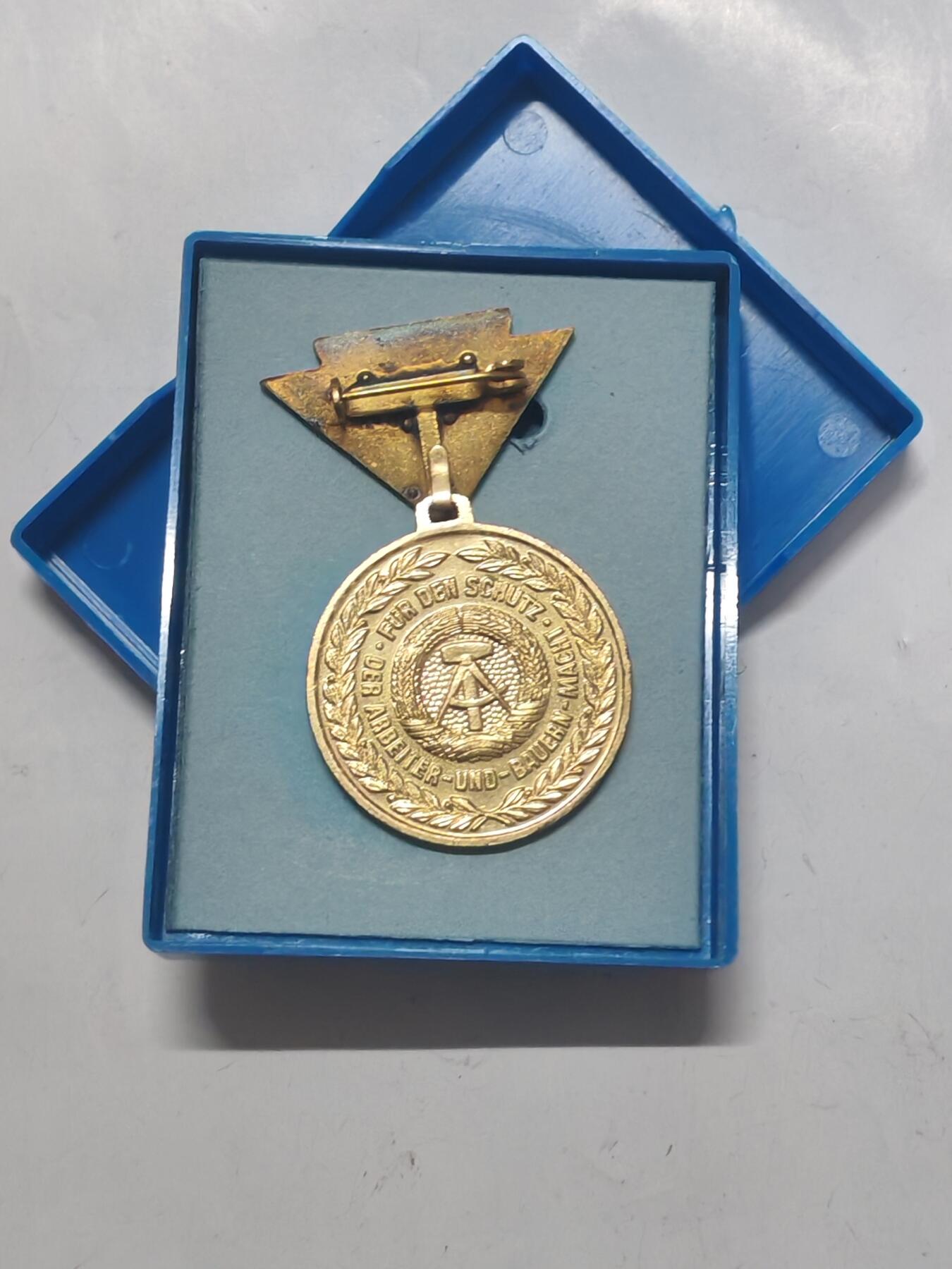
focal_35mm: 68
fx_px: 2493
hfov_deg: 21.6
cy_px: 634
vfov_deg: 28.6
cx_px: 476
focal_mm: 5.52
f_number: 1.95
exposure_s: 1/50
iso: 800
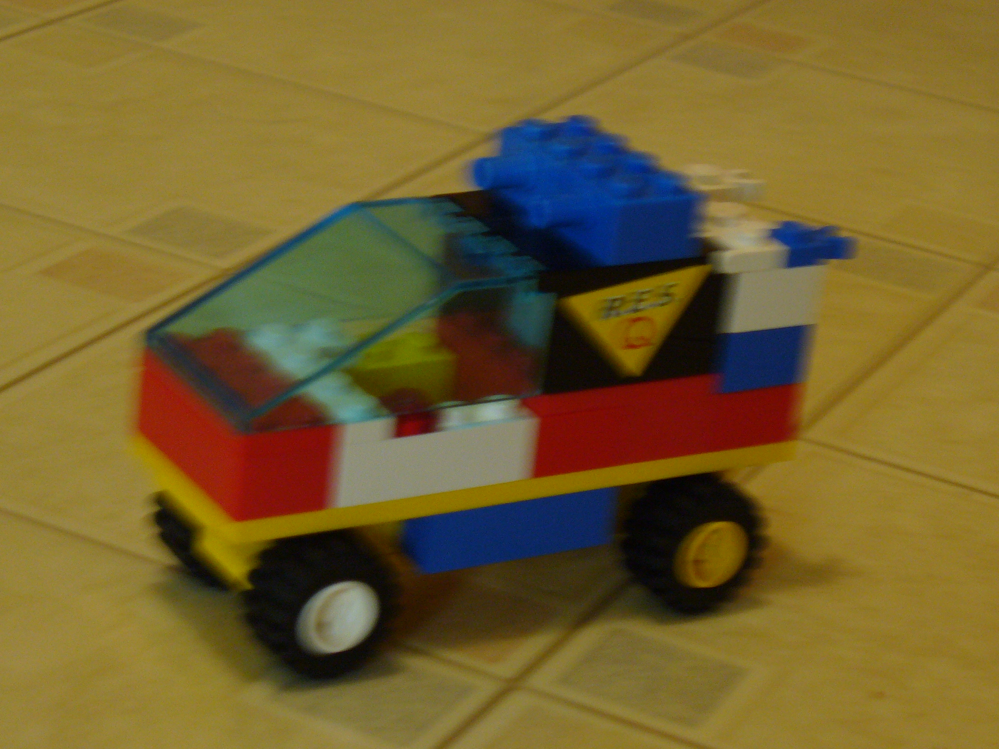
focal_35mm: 107
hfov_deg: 18.4
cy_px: 374
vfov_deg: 13.8
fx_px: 3088
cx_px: 500
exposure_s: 1/8
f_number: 3.3
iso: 100
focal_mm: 12.8
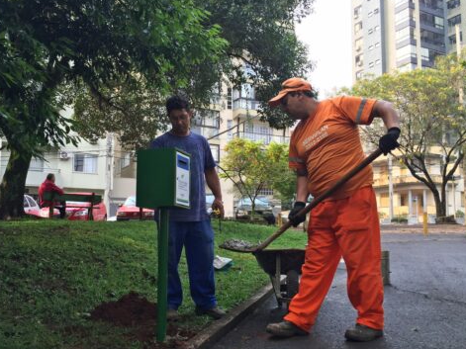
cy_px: 186
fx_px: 431
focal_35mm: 32
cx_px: 230
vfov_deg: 44.1
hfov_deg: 56.8
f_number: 2.2
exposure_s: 1/158
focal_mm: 4.15
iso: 32
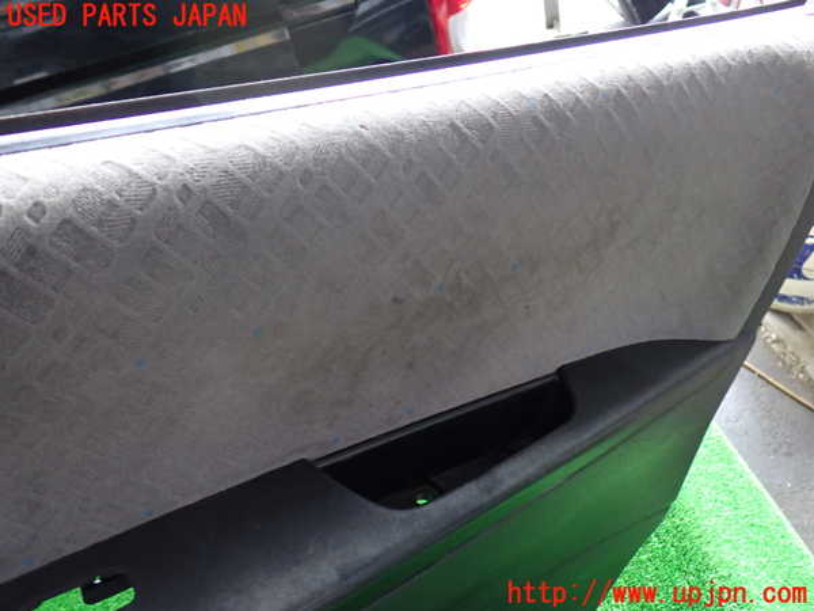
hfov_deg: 60.0
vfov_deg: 46.8
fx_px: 705
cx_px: 407
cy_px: 306
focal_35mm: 30
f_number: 2.3
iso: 500
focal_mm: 5.4
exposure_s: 1/30
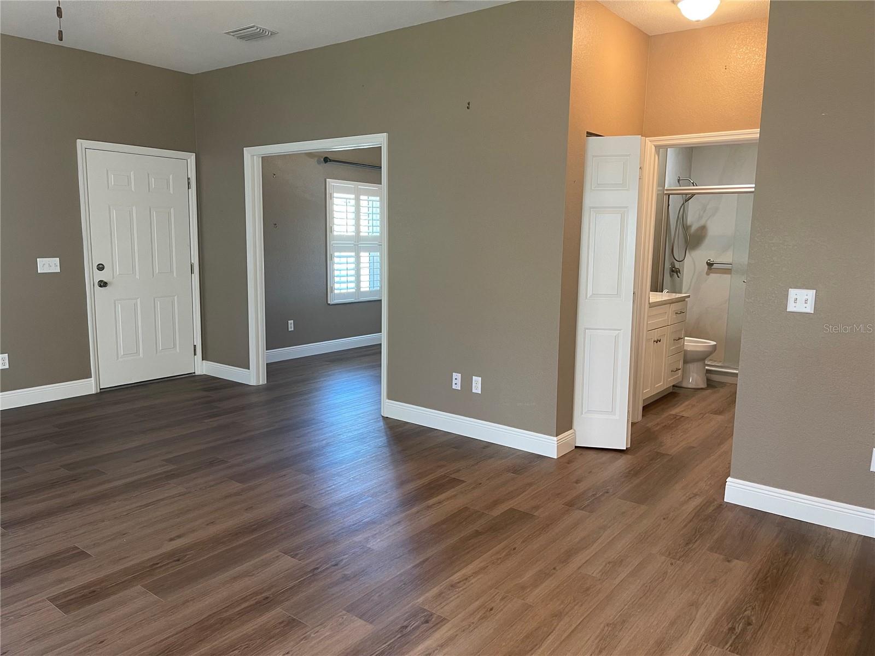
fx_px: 632
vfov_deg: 54.9
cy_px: 328
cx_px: 438
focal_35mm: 25
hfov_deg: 69.4
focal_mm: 5.1
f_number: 1.6
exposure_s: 1/60
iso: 200
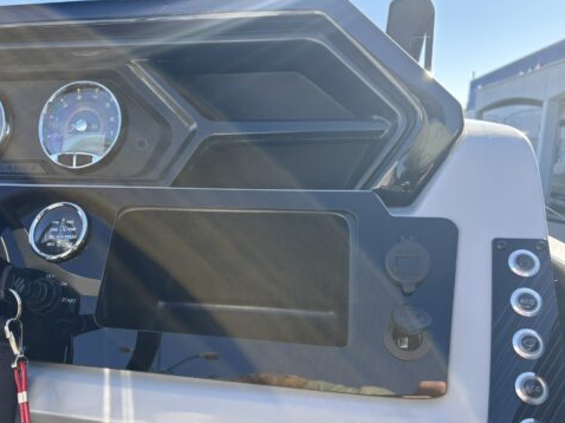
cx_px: 251
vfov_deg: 48.1
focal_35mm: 29
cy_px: 230
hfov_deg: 61.5
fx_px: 473
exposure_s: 1/452
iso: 50
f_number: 1.6
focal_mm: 5.96
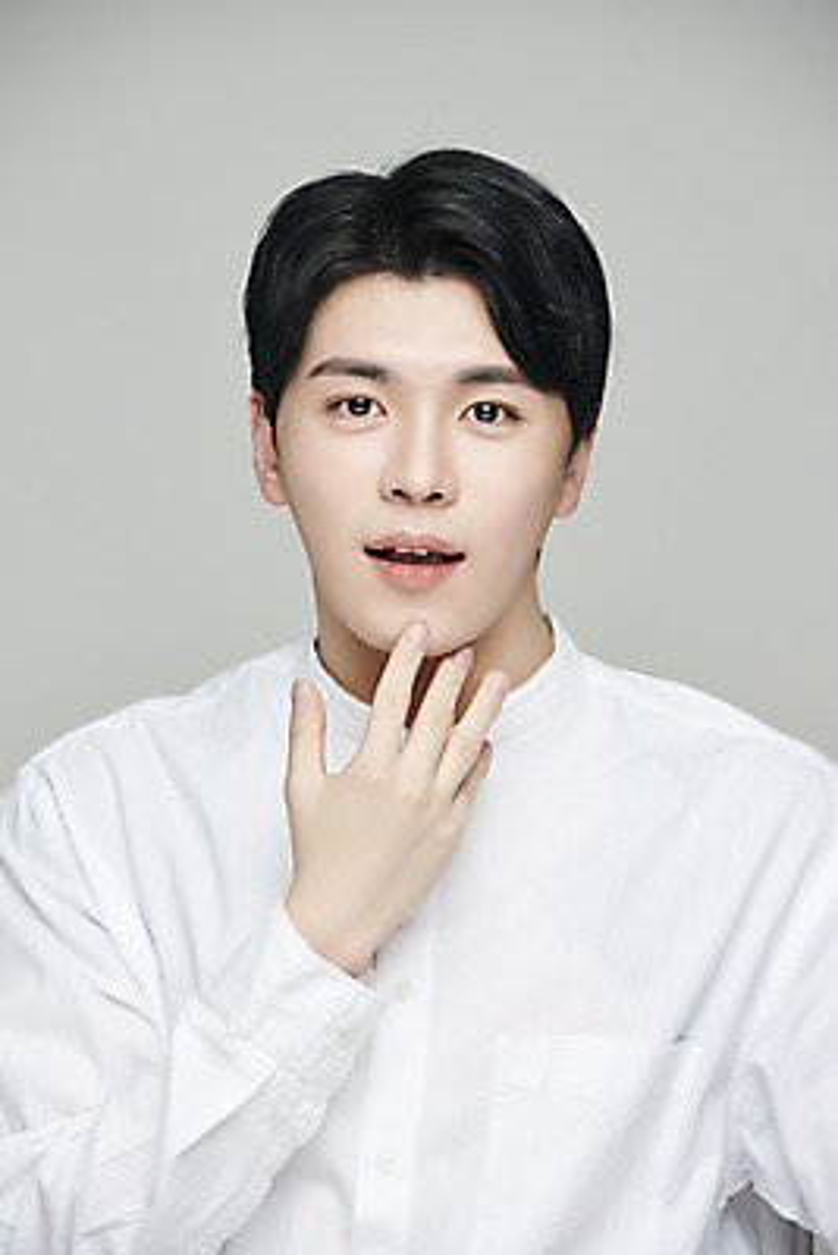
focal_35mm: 200
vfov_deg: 10.3
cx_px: 419
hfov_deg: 6.9
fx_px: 6977
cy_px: 628
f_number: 8
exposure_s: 1/125
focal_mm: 200
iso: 64
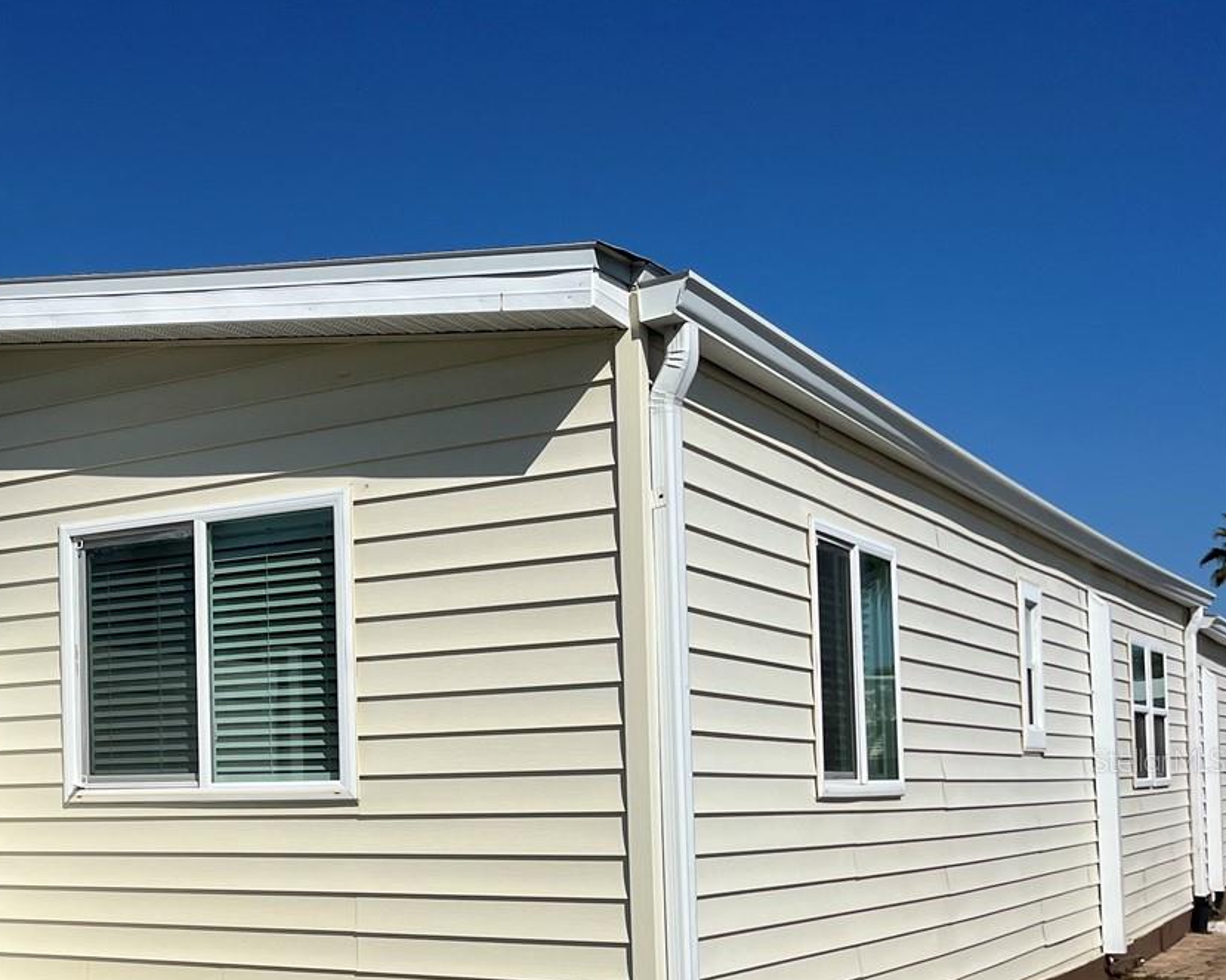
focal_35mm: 49
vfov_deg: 30.2
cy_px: 760
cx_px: 49
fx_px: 1778
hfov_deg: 35.1
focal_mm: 5.1
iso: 50
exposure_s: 1/13333
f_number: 1.6
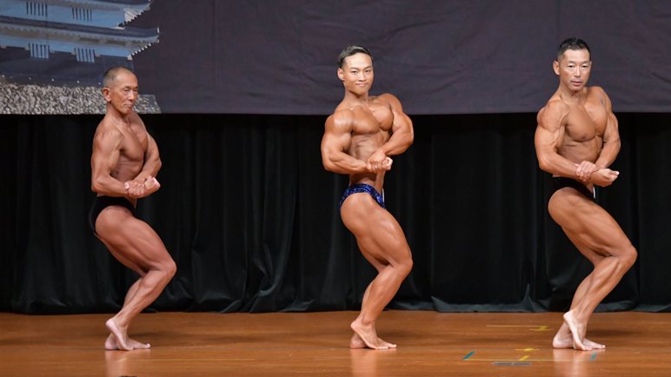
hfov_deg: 8.1
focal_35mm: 268
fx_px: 4768
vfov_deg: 4.5
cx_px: 336
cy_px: 196
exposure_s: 1/400
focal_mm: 170
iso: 5000
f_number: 5.6
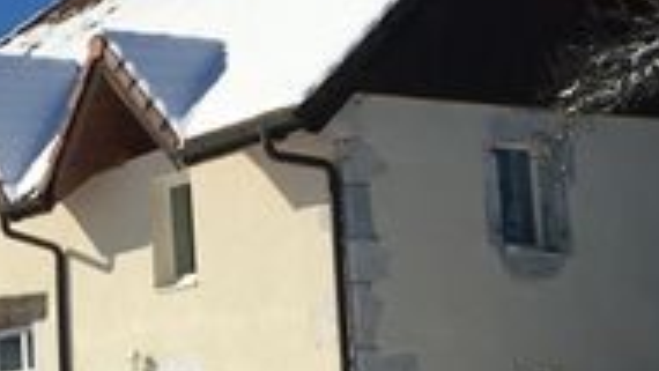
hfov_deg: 21.1
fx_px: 1748
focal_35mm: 100
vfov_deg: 12.1
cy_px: 222
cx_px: 135
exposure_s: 1/3663
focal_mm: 4.15
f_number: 2.2
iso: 25
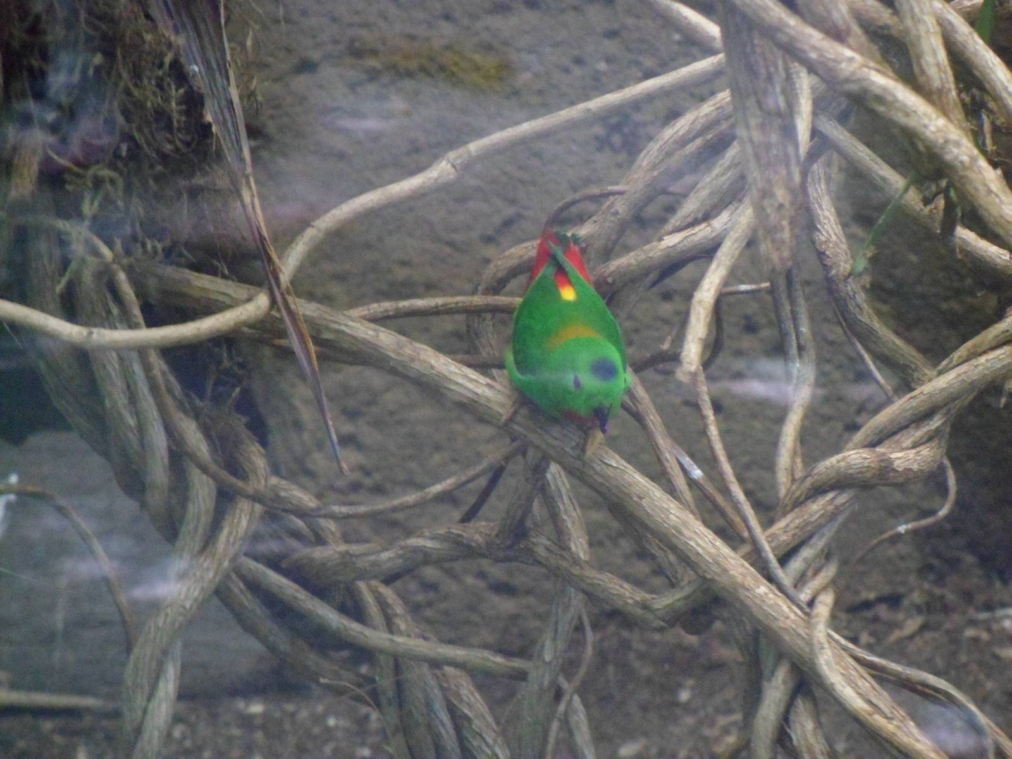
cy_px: 380
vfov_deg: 5.5
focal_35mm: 270
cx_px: 506
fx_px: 7893
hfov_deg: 7.3
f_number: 5.9
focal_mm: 46.8
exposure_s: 1/10
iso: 800
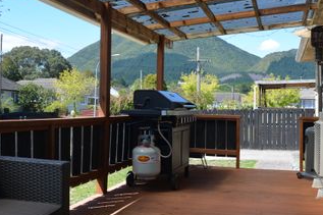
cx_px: 169
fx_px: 359
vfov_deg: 33.3
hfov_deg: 48.5
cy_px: 87
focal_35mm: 40
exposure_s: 1/250
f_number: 8
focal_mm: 18
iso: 180
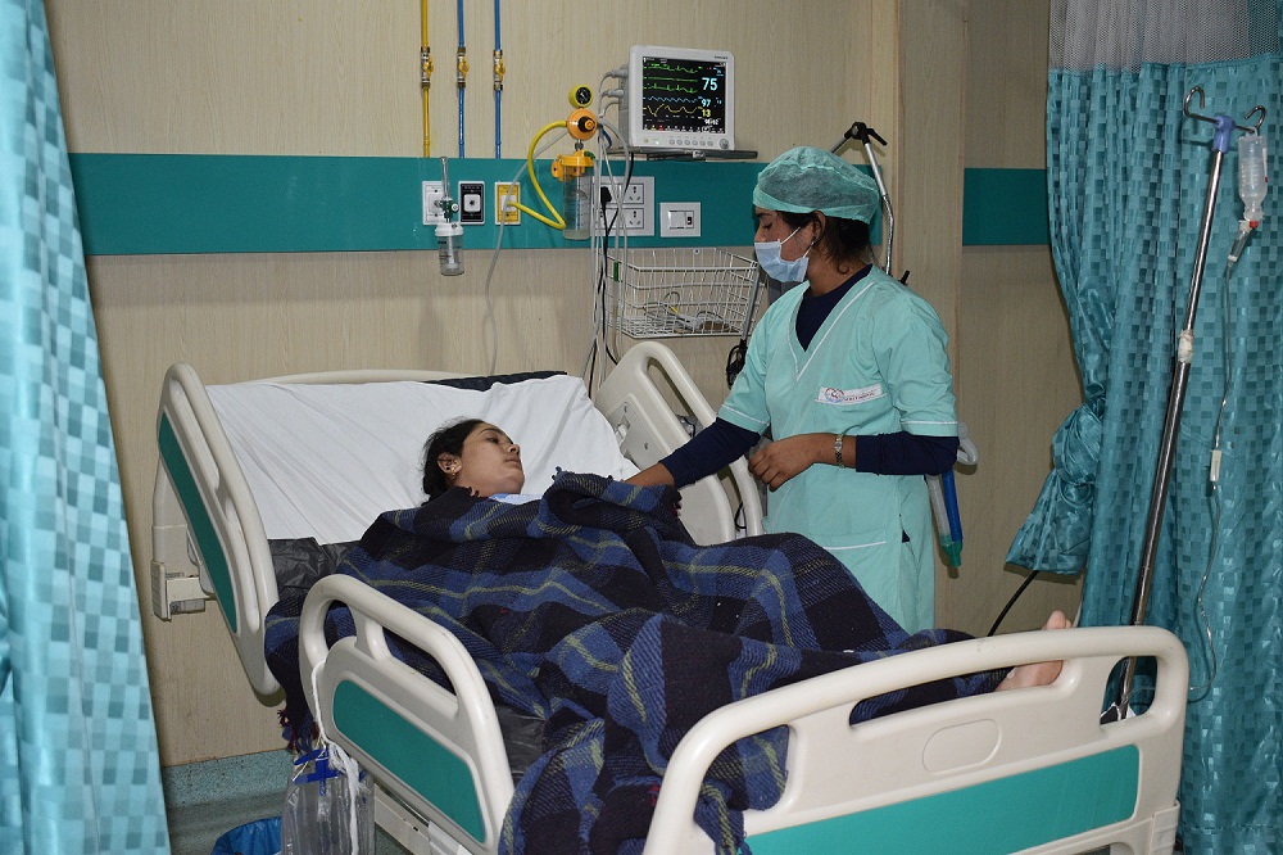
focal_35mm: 45
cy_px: 428
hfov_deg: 43.6
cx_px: 642
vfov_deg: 29.8
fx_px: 1603
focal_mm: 30
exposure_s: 1/60
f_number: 4.2
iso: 900
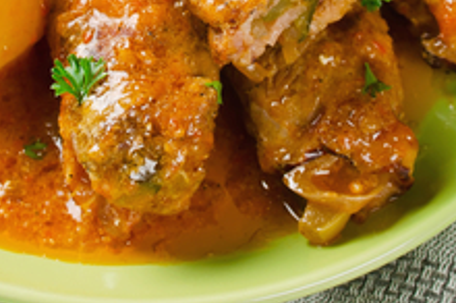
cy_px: -52
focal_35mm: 143
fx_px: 1813
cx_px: 149
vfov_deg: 9.4
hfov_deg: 14.3
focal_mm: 35
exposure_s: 1/125
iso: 100
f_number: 7.1
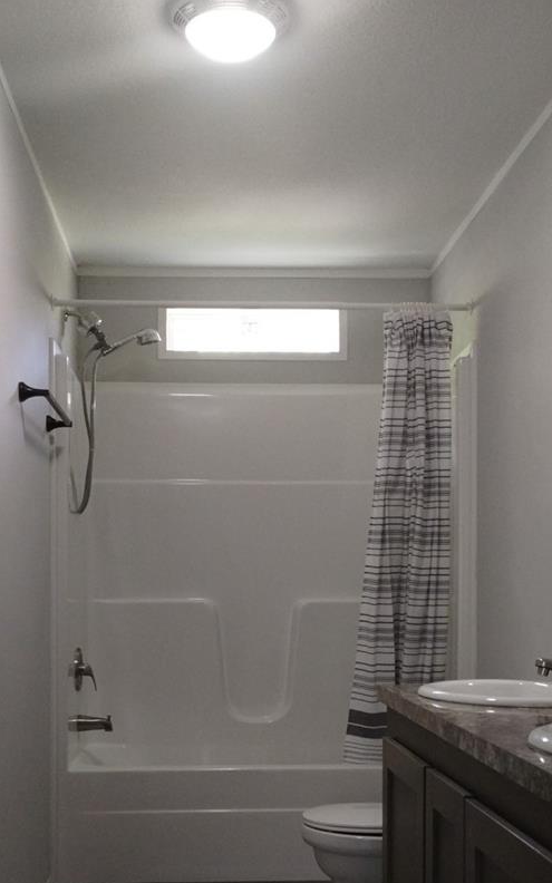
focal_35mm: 45
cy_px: 579
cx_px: 235
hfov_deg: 28.6
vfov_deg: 43.8
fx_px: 1083
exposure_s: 1/30
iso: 1063
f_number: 1.8
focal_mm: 4.27
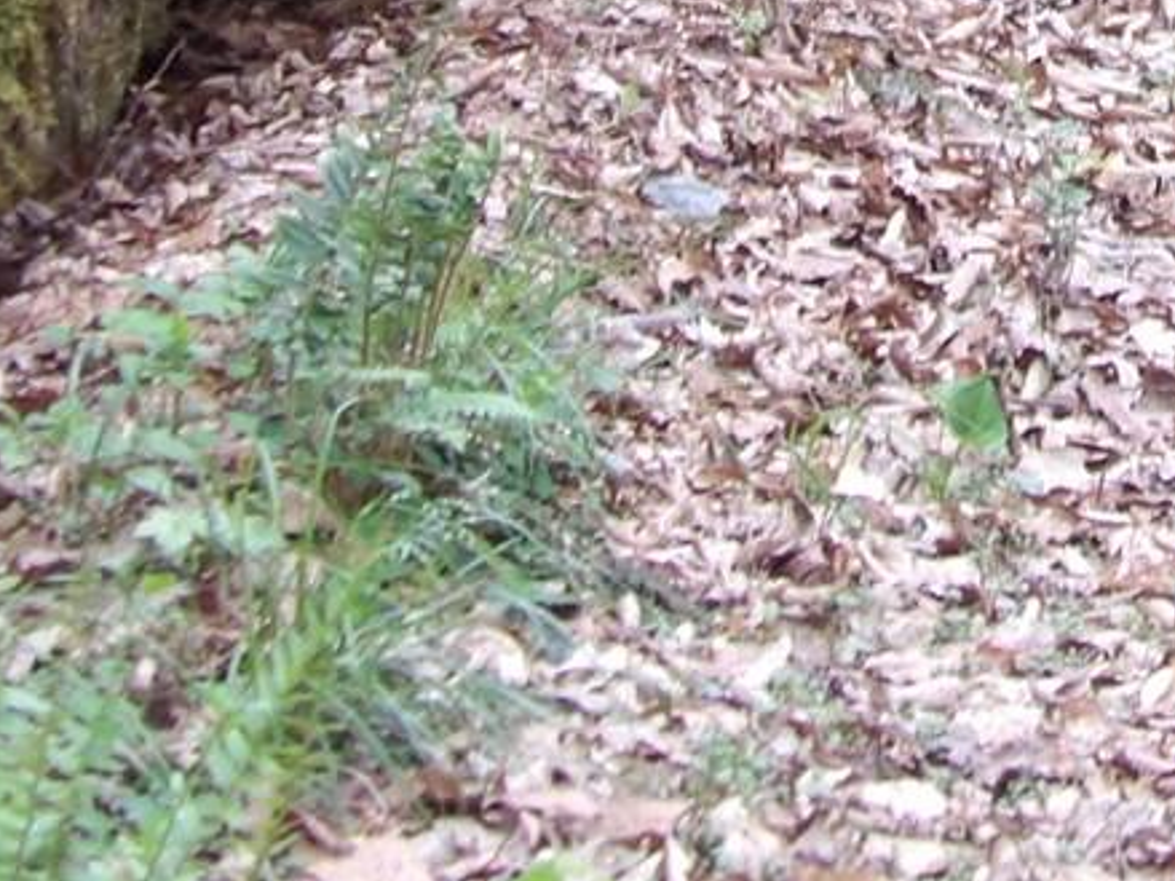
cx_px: 1472
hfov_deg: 10.7
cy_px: -744
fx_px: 6176
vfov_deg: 7.9
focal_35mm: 182
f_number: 3.7
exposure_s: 1/23
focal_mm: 7
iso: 200
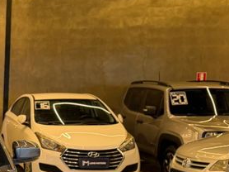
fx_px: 463
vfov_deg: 20.2
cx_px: -93
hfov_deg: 23.5
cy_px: 177
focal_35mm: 70
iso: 125
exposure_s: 1/60
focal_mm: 6.76
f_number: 1.78
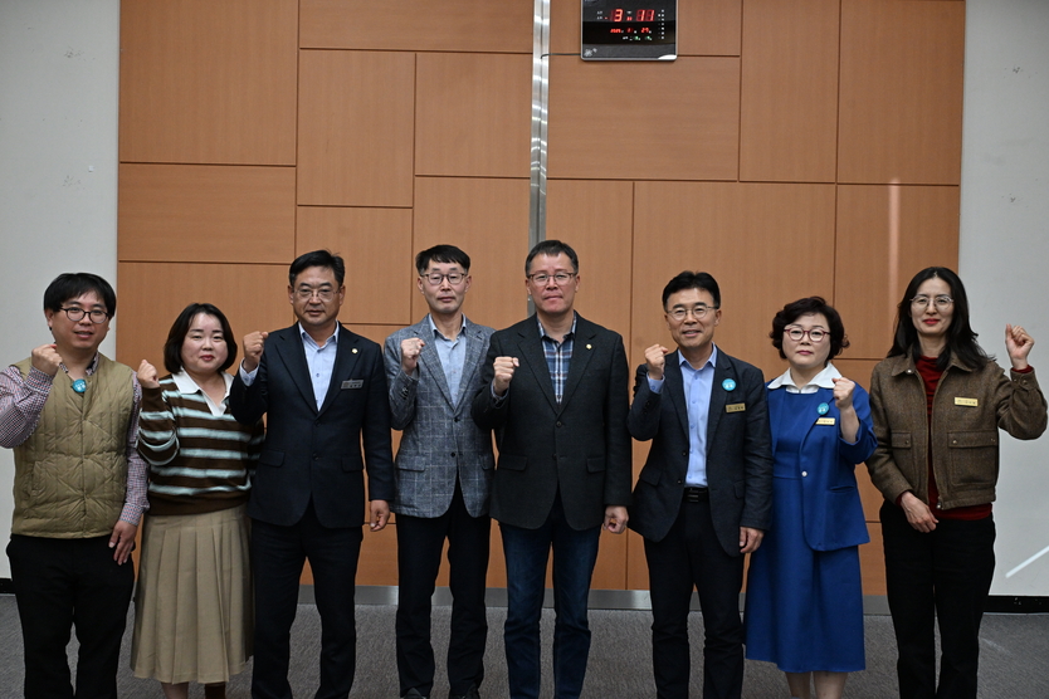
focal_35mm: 34
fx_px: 976
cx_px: 524
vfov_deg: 39.4
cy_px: 350
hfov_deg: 56.5
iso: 2500
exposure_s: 1/200
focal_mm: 33.5
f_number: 8
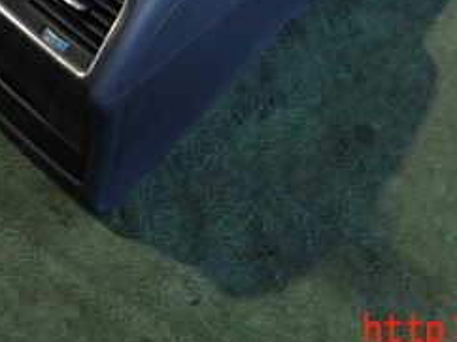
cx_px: 223
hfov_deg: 31.2
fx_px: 818
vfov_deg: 21.8
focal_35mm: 62
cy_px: -70
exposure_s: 1/30
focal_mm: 4.5
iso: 400
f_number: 2
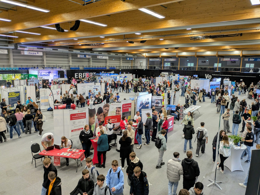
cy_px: 98
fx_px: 188
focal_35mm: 25
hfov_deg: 69.4
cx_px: 130
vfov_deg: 54.9
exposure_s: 1/100
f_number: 1.89
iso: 155
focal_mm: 5.43
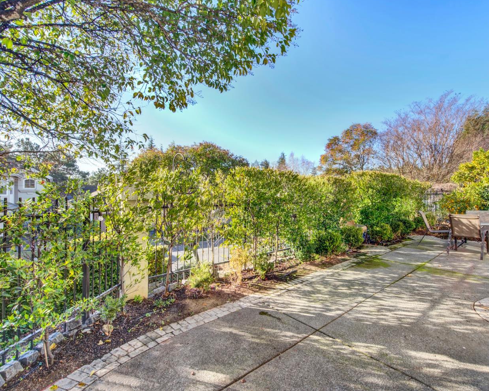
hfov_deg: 93.1
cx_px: 252
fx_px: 232
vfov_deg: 80.4
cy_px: 193
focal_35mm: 16
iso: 100
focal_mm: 14
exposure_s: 1/25
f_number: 14
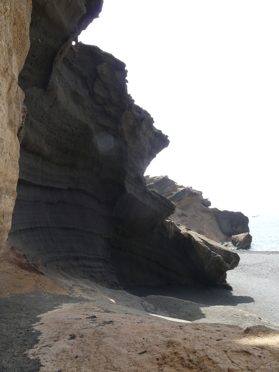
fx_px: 387
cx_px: 140
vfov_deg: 51.3
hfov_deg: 39.7
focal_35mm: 36
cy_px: 186
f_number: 4
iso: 100
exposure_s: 1/200
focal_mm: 5.9
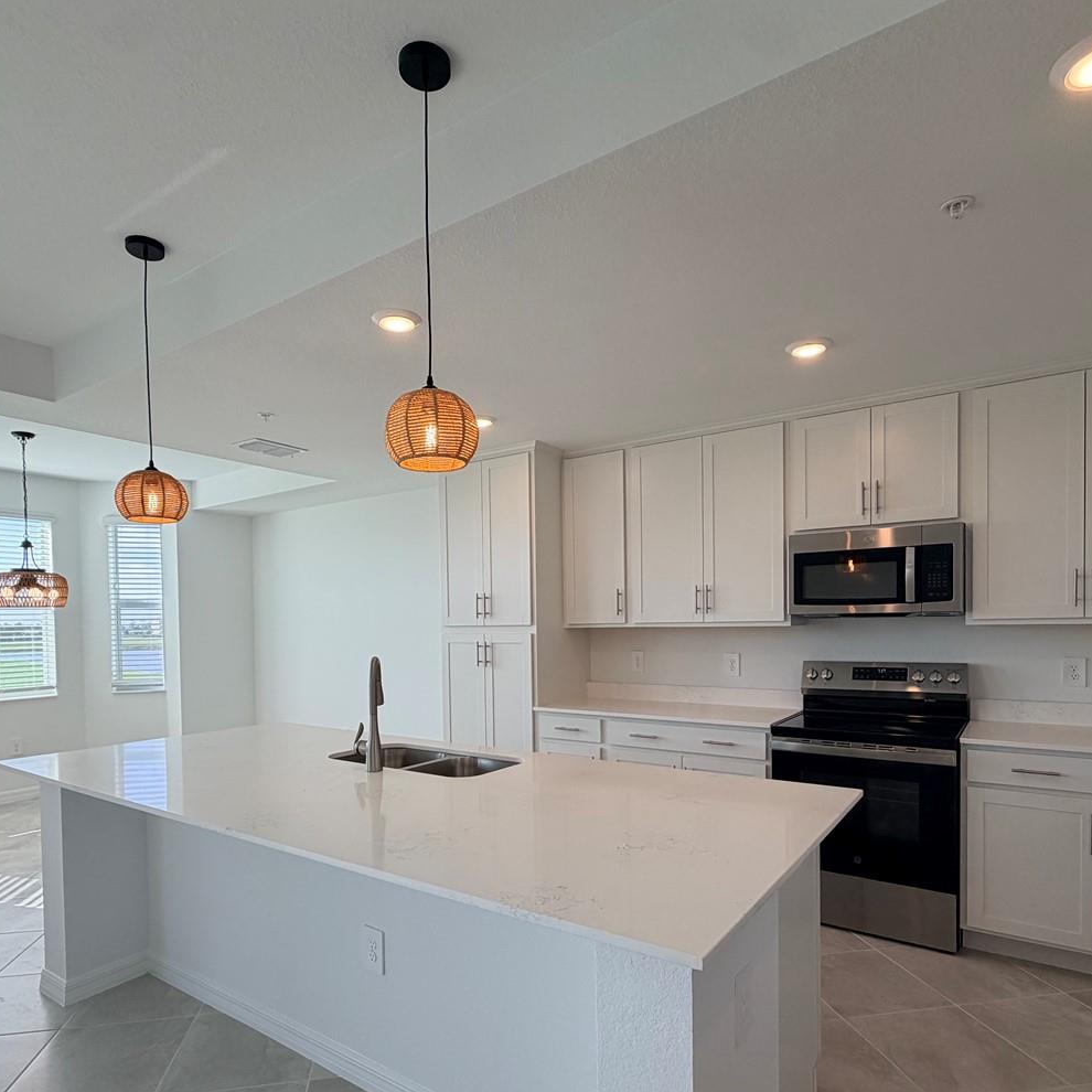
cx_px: 535
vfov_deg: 74.2
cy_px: 643
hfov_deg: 74.8
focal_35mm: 20
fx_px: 714
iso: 64
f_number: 2.2
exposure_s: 1/205
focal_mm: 2.22
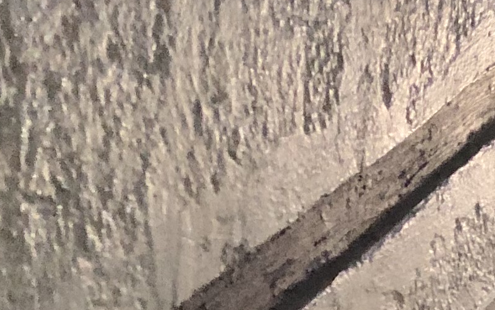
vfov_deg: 8.3
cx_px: 1146
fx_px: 2010
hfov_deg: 11.7
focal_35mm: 149
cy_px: 628
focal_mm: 4
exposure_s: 1/15
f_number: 1.8
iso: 64
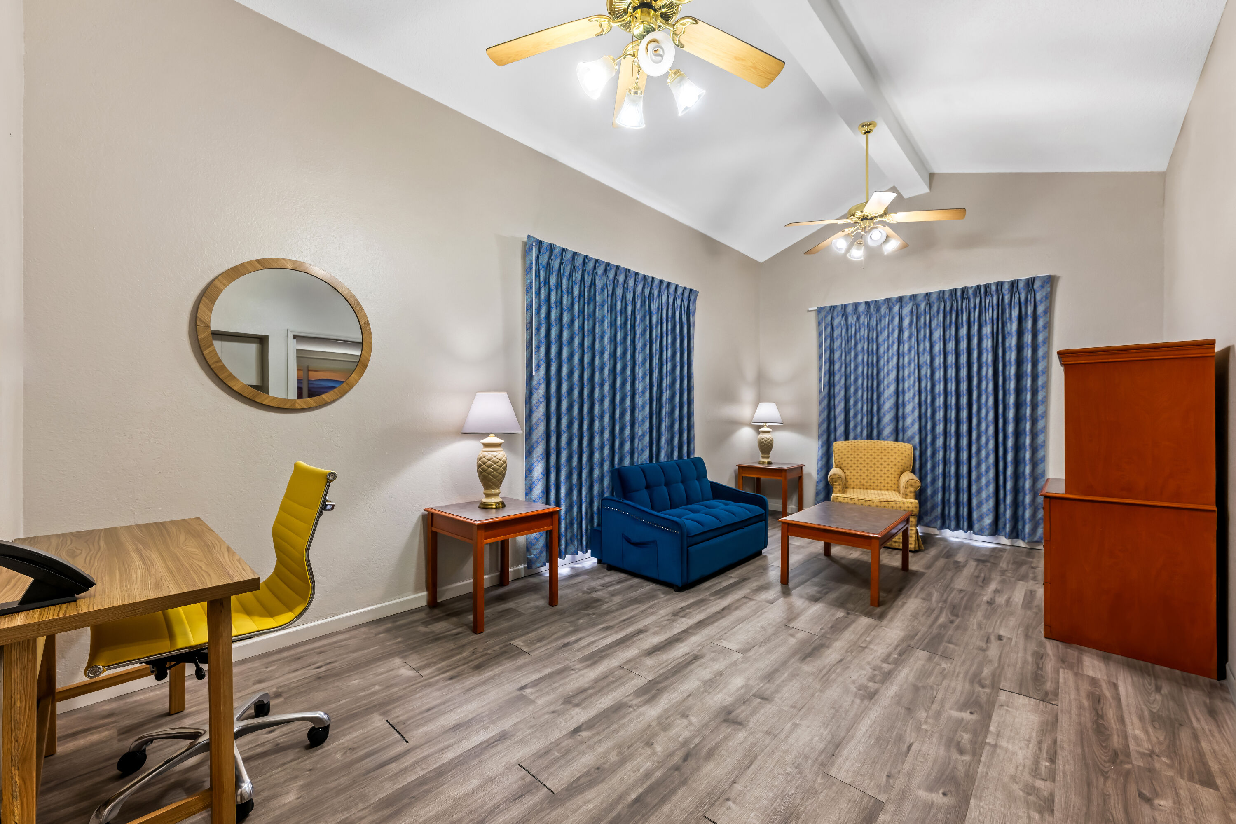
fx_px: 481
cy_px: 412
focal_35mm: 14
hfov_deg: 104.3
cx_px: 618
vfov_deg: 81.2
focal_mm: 14
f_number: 8
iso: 160
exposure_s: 1/1.25
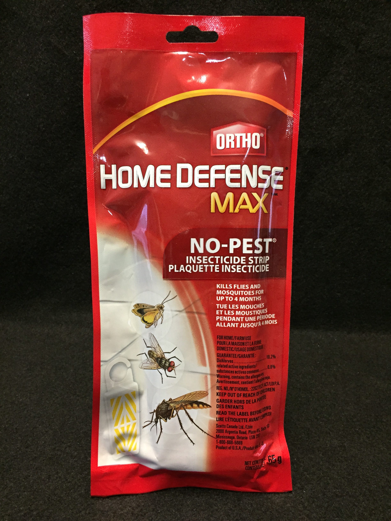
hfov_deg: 48.2
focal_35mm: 29
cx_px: 196
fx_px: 437
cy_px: 260
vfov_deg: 61.7
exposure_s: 1/30
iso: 200
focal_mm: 4.15
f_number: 2.2
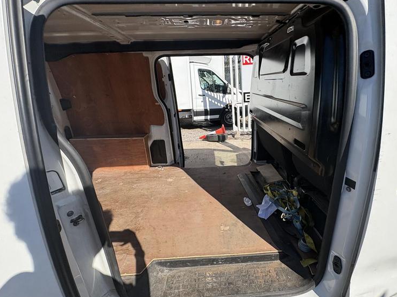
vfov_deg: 74.7
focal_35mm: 17
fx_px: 195
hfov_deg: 90.6
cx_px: 222
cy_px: 150
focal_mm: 2.22
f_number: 2.2
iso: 64
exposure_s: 1/1395
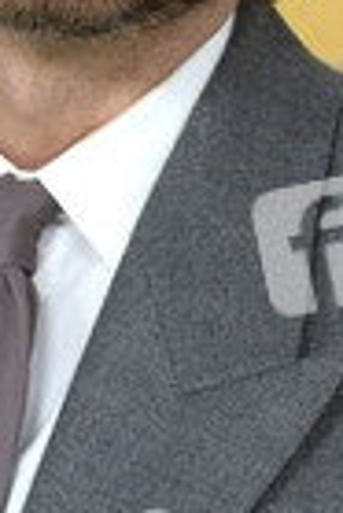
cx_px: 109
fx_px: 6344
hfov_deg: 3.1
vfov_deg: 4.6
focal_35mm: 445
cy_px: 44
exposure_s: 1/250
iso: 2500
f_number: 6.3
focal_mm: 155
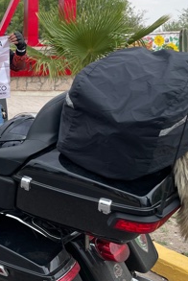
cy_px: 113
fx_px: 461
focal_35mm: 59
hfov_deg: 20.0
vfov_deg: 33.8
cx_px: -91
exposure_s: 1/1770
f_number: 1.6
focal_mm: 4.2
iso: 32
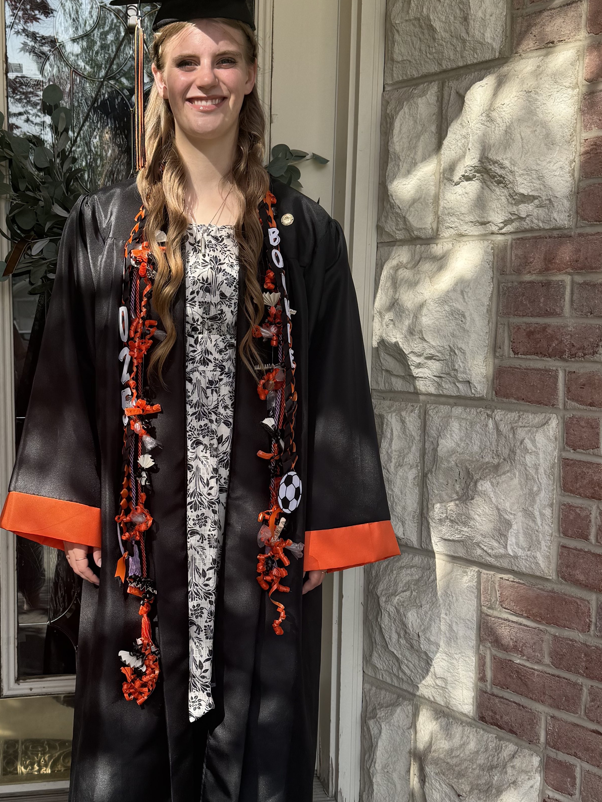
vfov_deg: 43.8
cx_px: 180
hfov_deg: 33.2
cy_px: 450
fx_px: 997
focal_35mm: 43
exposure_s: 1/979
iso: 80
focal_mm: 6.76
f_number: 1.78
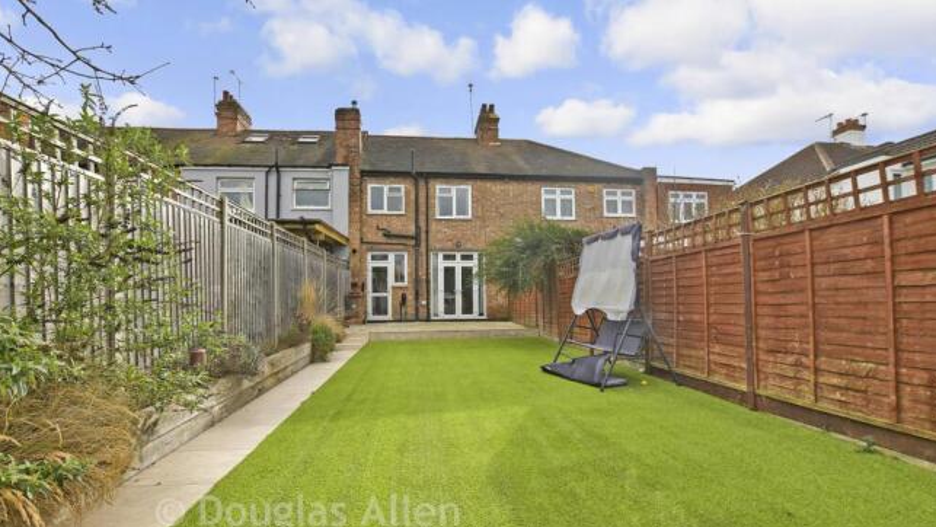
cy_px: 293
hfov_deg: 99.4
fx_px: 397
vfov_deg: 66.9
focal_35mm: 16
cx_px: 465
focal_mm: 10
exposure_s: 1/125
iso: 160
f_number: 8
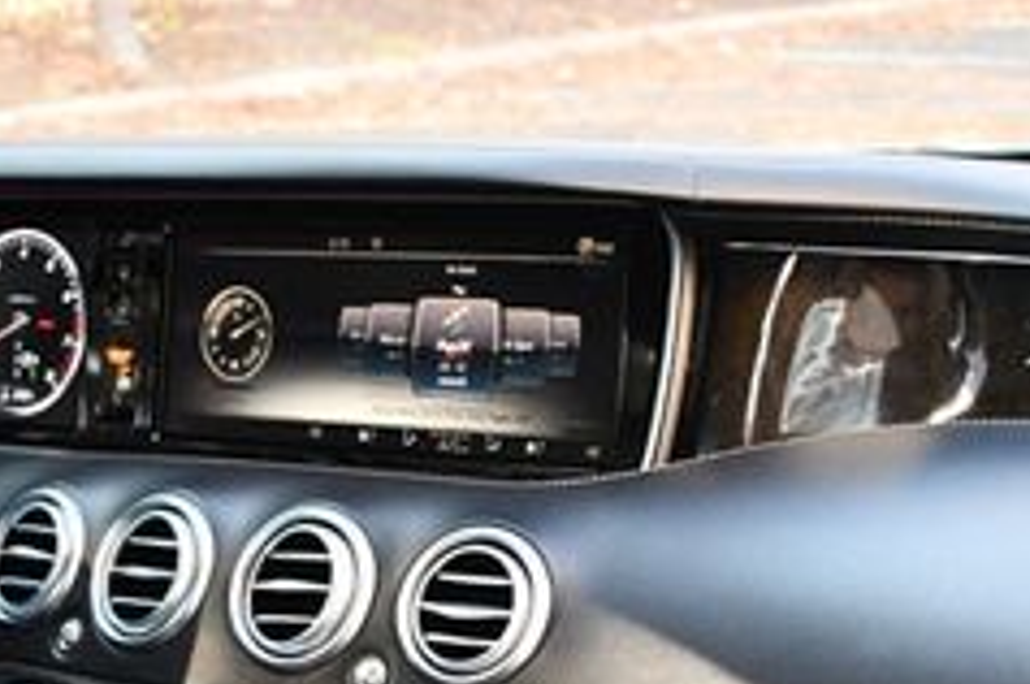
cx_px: 580
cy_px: 814
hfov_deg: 21.0
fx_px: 2771
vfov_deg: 13.7
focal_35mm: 97
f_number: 3.8
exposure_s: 1/125
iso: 1800
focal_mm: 24
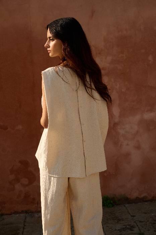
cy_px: 118
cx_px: 78
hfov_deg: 19.4
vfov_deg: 28.9
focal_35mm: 70
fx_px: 455
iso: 640
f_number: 9
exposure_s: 1/640
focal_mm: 70
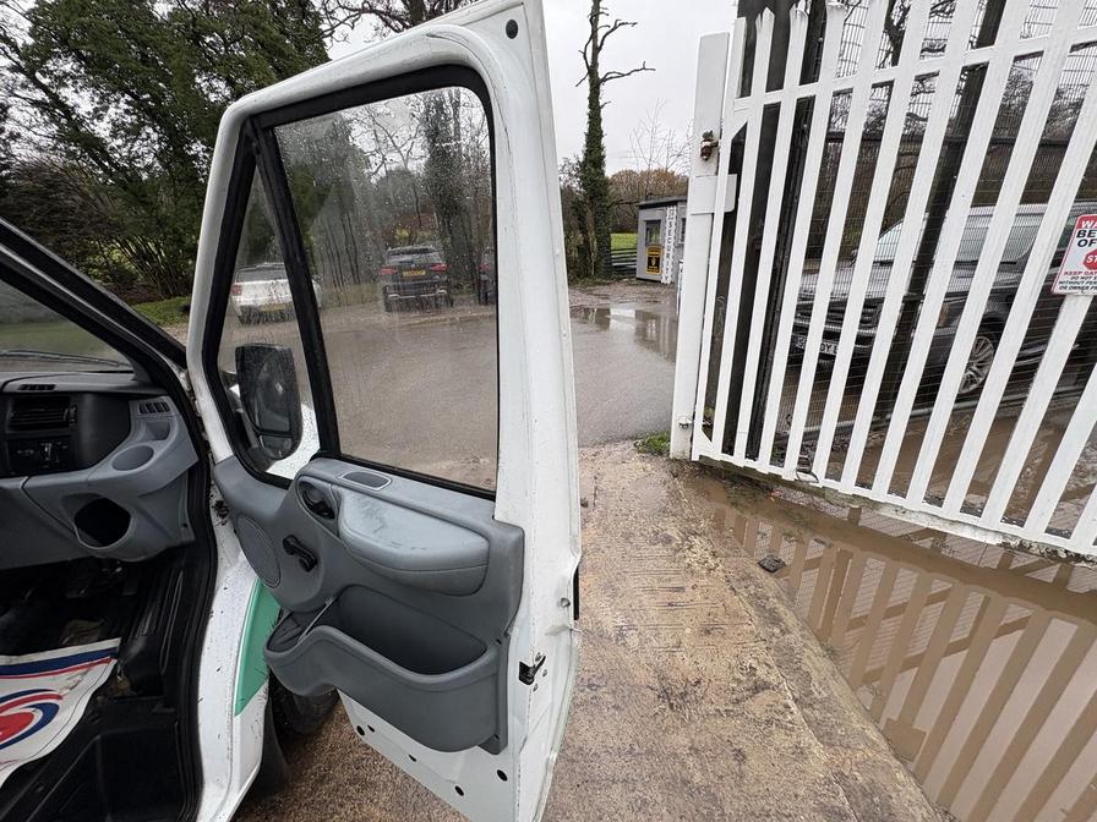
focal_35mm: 14
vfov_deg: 85.7
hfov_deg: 102.1
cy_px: 411
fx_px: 444
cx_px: 548
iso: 40
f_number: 2.2
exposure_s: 1/99
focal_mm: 2.22
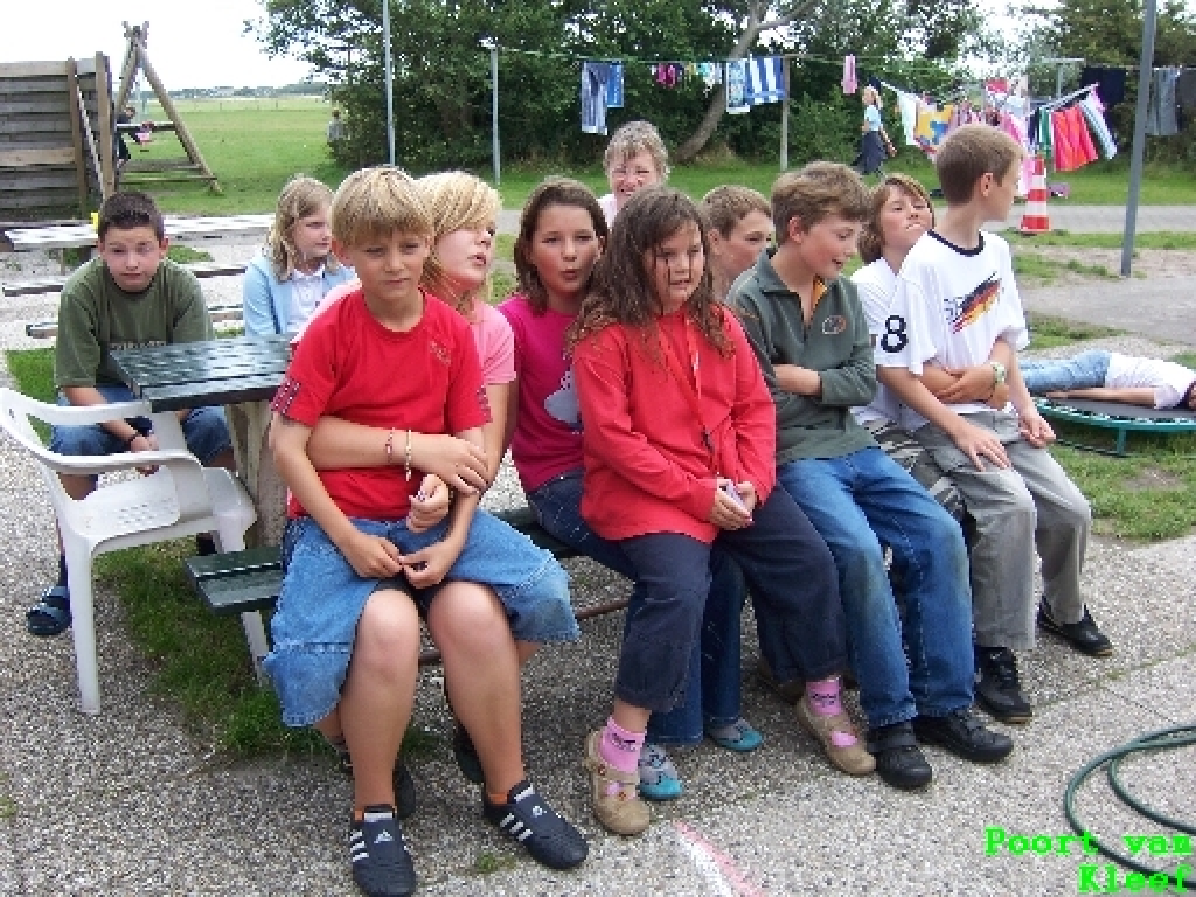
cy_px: 448
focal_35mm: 36
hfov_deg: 51.4
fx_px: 1244
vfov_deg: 39.7
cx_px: 598
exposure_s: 1/320
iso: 80
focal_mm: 6.2
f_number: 2.8
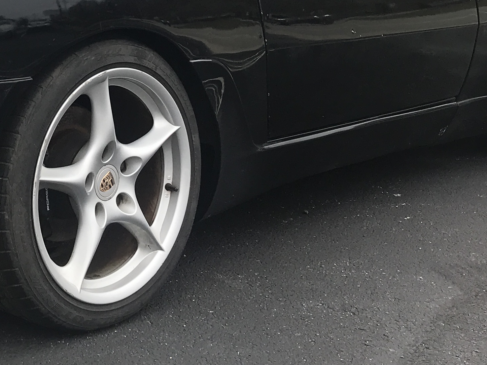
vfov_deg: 18.3
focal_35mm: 78
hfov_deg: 24.0
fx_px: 1098
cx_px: 7
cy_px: -24
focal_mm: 3.99
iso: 20
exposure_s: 1/425
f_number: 1.8
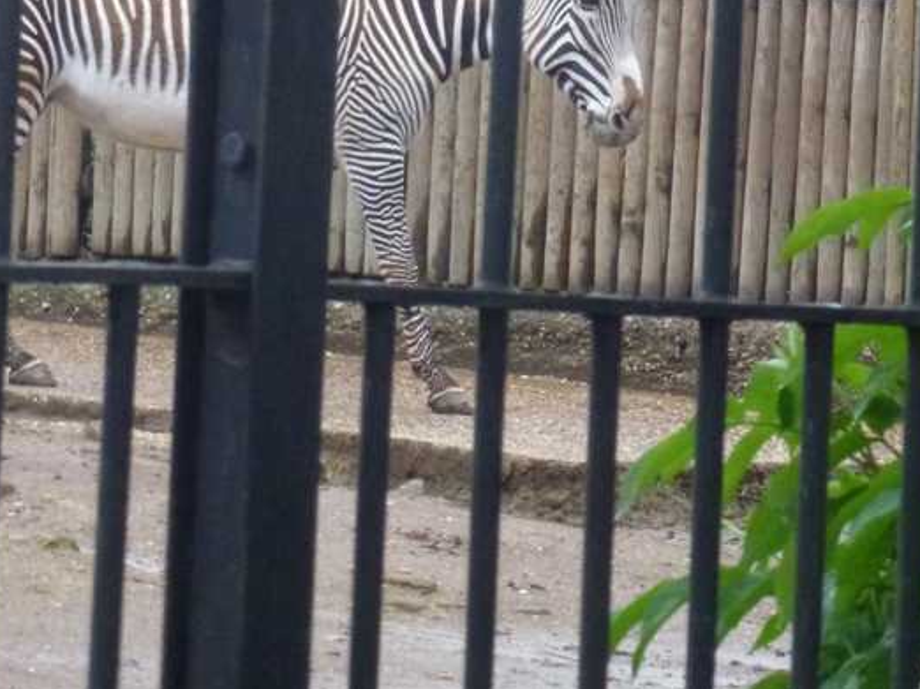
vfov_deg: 5.8
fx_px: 6827
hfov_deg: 7.7
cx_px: 93
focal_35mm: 257
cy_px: 23
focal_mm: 23.4
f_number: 5.2
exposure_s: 1/160
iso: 640
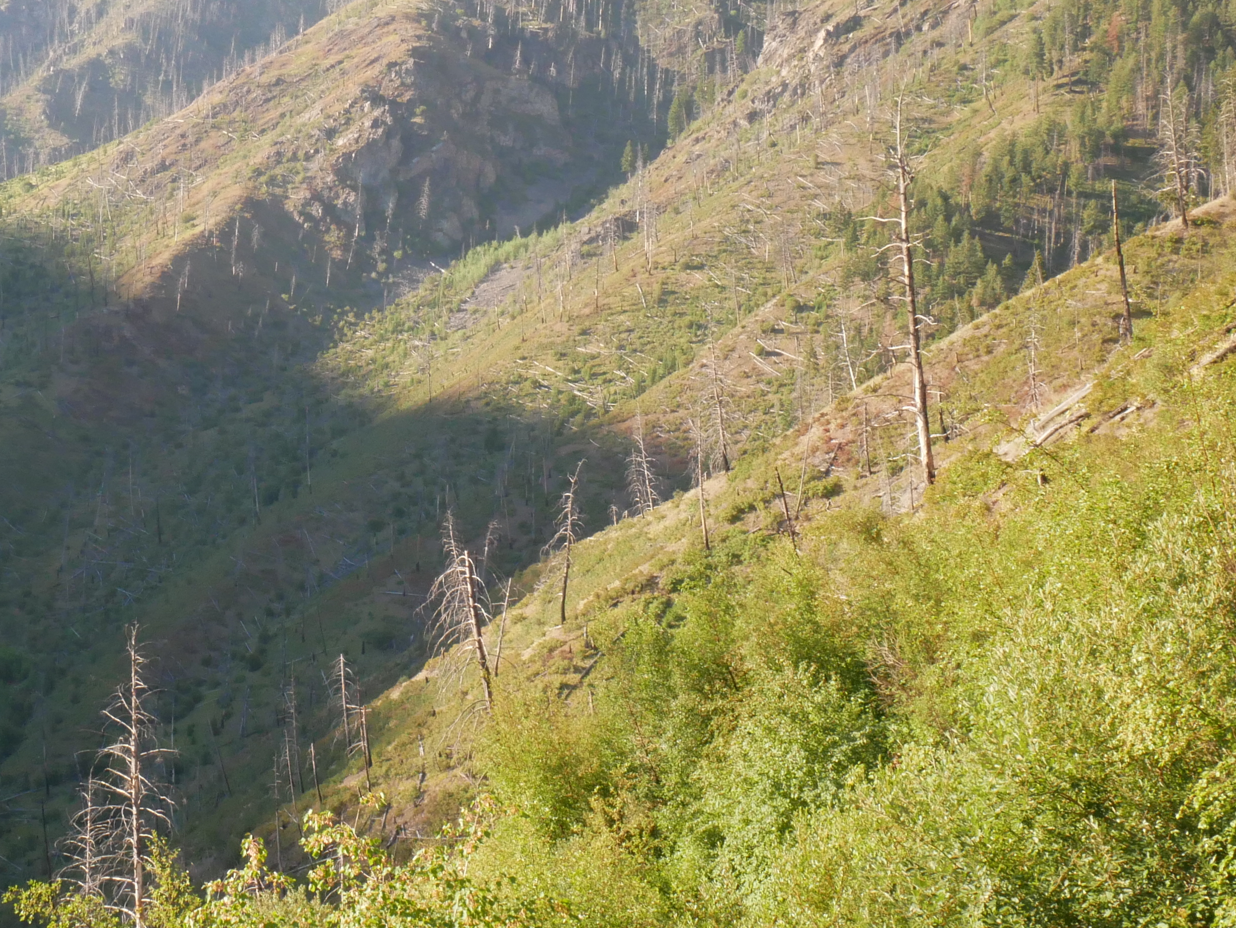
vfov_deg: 19.7
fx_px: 2679
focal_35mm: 75
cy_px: 469
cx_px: 312
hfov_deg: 25.7
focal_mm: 20
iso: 800
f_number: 16
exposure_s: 1/125
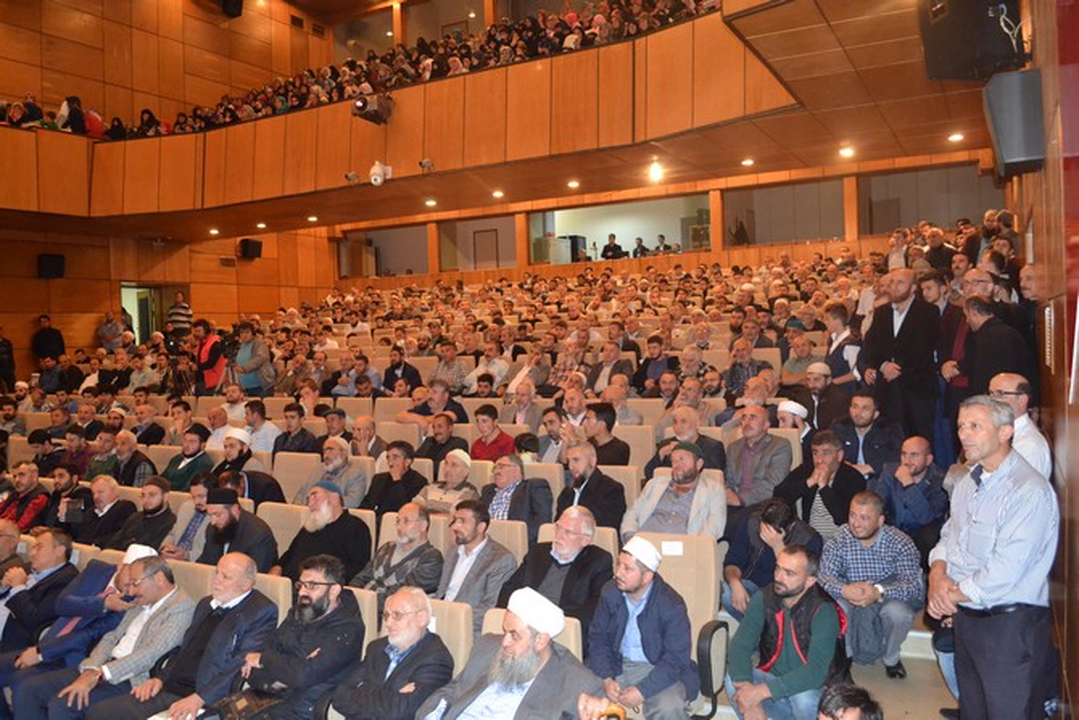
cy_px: 360
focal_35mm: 27
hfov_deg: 67.4
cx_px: 540
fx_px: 809
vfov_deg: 48.0
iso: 3200
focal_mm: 18
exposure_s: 1/60
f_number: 3.5
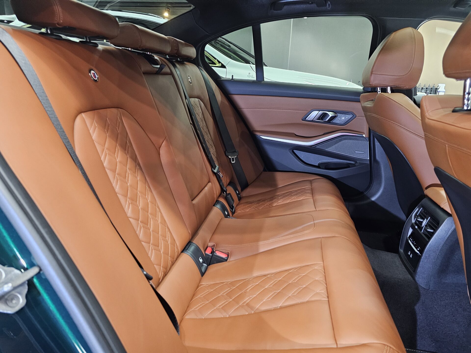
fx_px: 313
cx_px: 236
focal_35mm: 23
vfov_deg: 58.9
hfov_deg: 73.9
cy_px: 176
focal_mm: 6.3
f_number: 1.7
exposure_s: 1/50
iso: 640
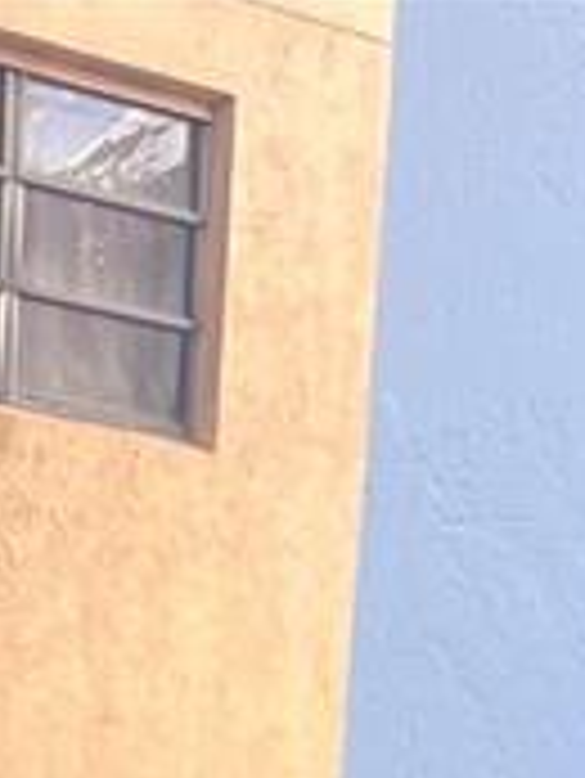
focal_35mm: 180
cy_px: 2689
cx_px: -644
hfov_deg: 7.8
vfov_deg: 8.3
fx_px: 4051
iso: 40
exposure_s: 1/253
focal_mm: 5.1
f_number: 1.6
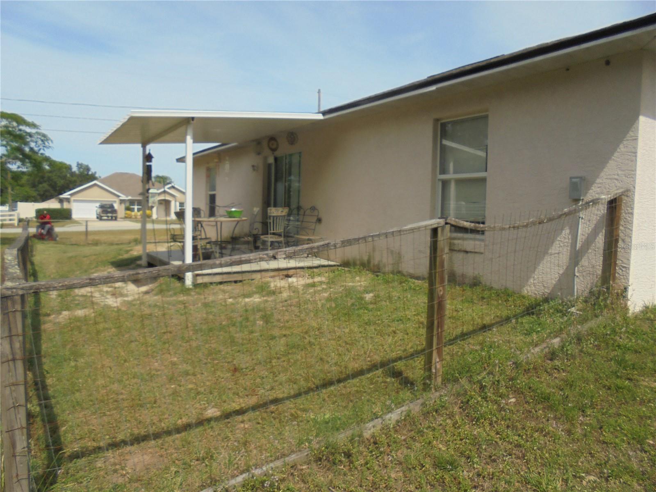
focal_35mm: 26
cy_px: 246
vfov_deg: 53.1
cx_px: 328
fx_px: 493
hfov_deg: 67.3
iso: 100
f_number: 3.5
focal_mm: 4.6
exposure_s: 1/800
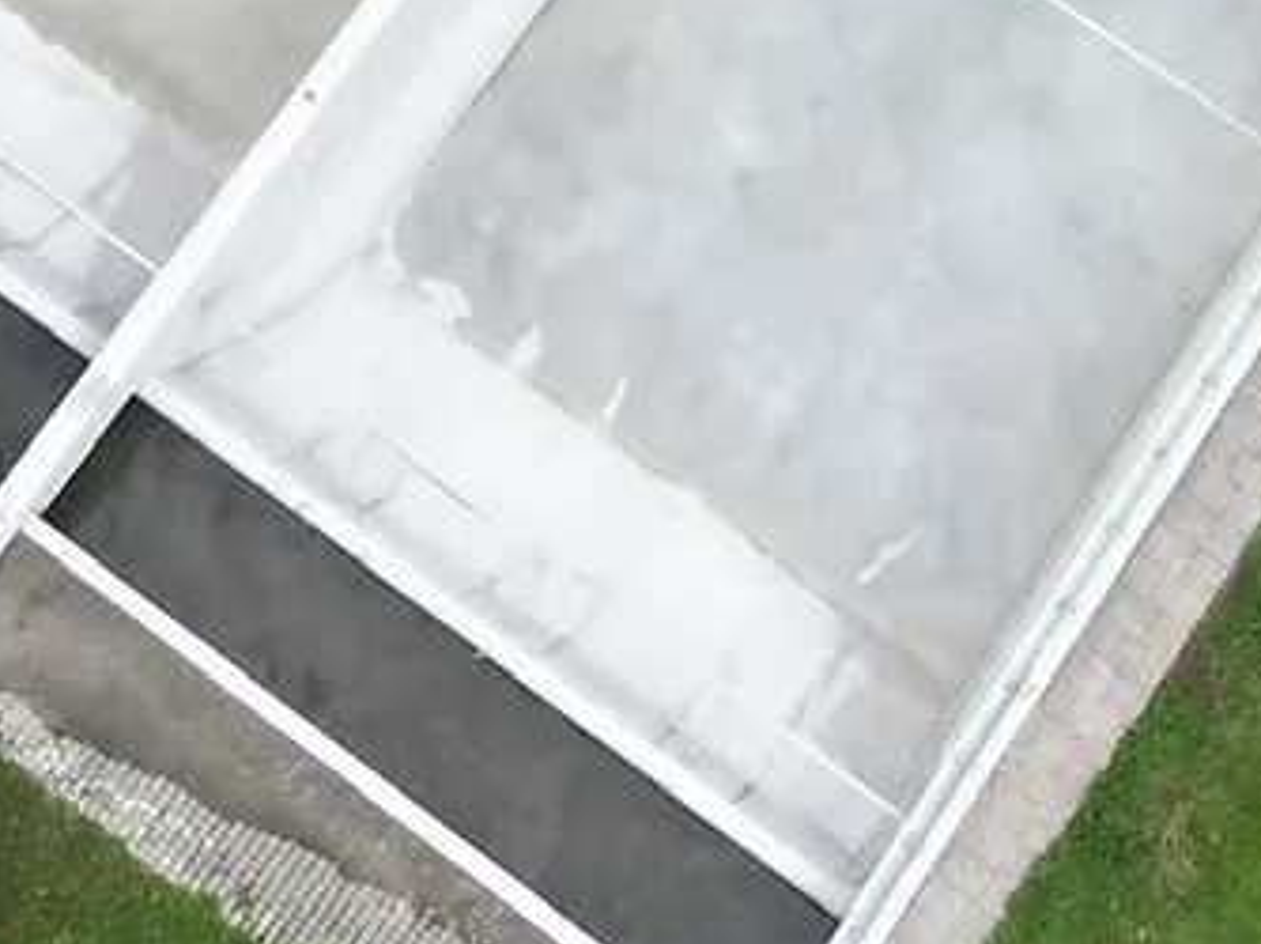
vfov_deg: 9.7
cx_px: 925
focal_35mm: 138
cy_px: -1193
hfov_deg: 14.3
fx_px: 5023
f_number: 1.7
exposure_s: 1/1600
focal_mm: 6.72
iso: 150
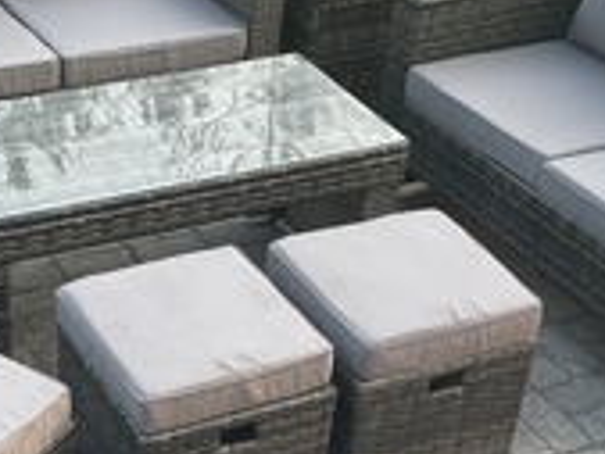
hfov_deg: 22.7
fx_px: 1487
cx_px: 134
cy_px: 352
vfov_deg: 17.3
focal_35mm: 85
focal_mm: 4.2
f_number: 1.6
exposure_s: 1/121
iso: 40
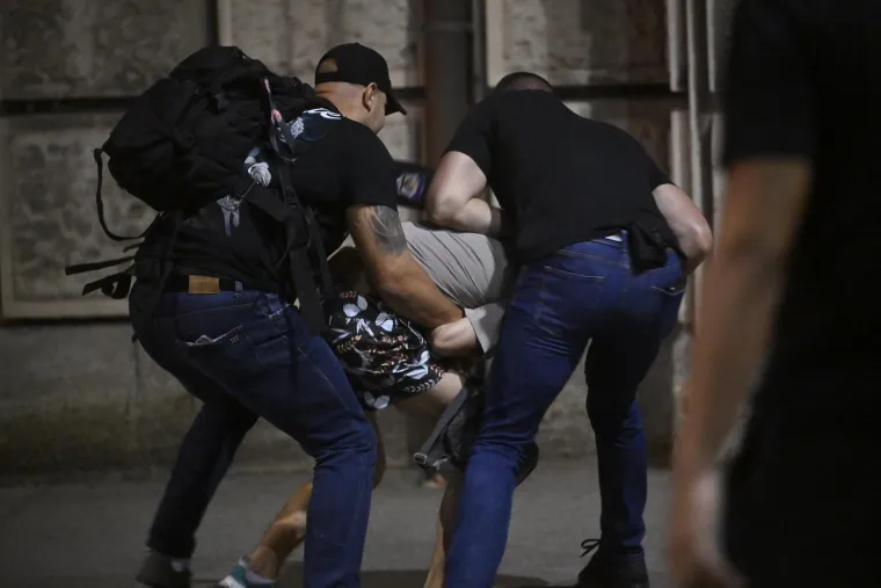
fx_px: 4283
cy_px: 294
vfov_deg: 7.8
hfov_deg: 11.7
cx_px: 440
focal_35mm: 175
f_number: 2.8
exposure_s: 1/200
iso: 10000
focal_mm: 175
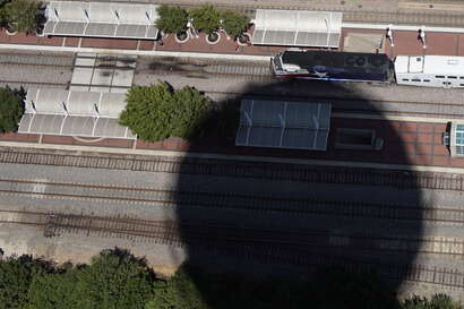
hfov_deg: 24.4
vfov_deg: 16.5
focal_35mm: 82
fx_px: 1056
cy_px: 49
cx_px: 362
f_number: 9
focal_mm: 28
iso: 100
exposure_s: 1/400
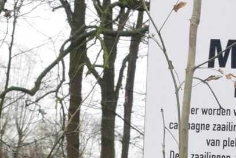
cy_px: 218
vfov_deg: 8.9
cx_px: 203
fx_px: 991
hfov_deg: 13.5
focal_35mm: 151
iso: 400
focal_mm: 20
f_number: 8
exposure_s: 1/80
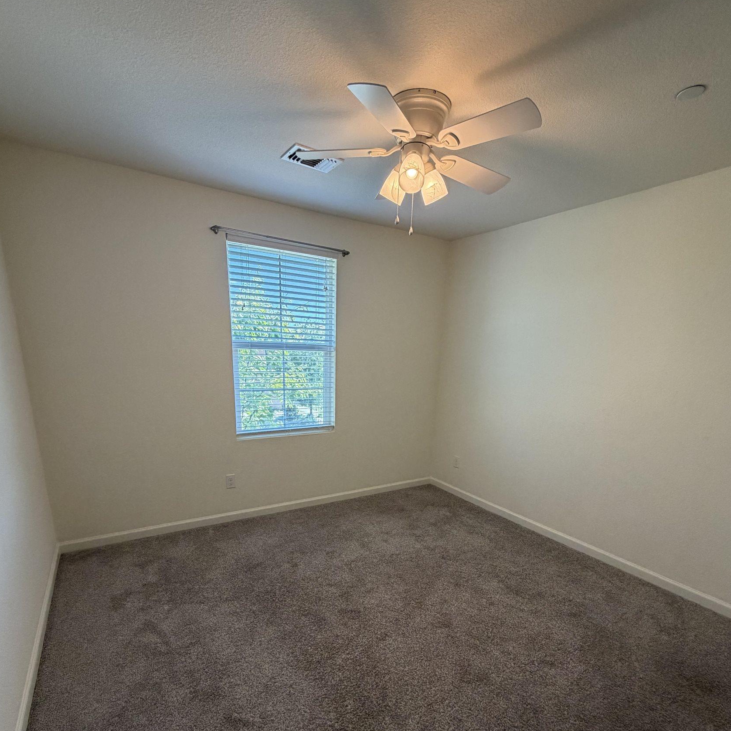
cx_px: 360
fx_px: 406
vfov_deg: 82.4
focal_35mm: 17
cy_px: 457
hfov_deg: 84.0
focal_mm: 2.22
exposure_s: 1/120
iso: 250
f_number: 2.2
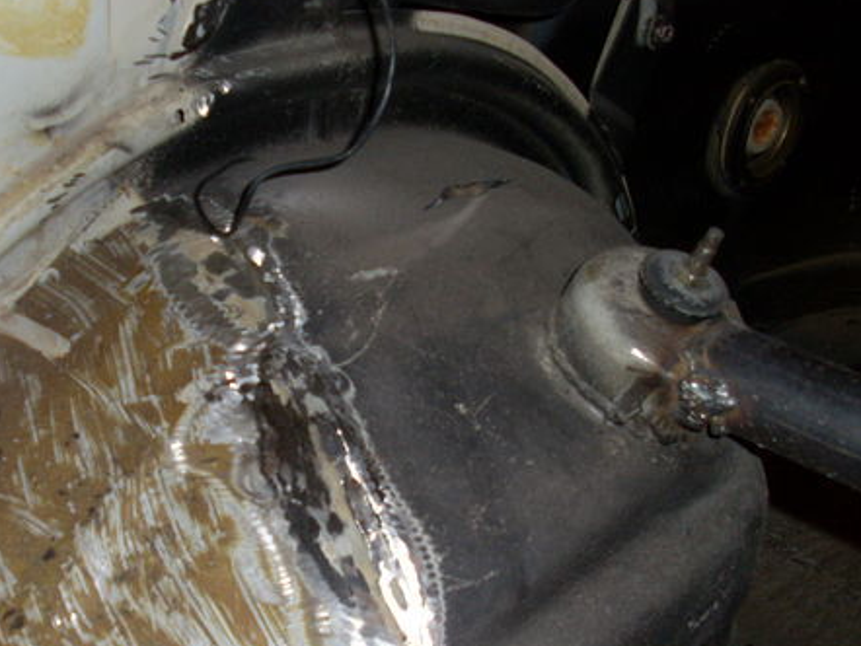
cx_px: 335
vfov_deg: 26.4
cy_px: 426
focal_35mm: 55
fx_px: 1369
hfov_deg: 34.8
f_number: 3
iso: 100
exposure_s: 1/45
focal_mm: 6.3
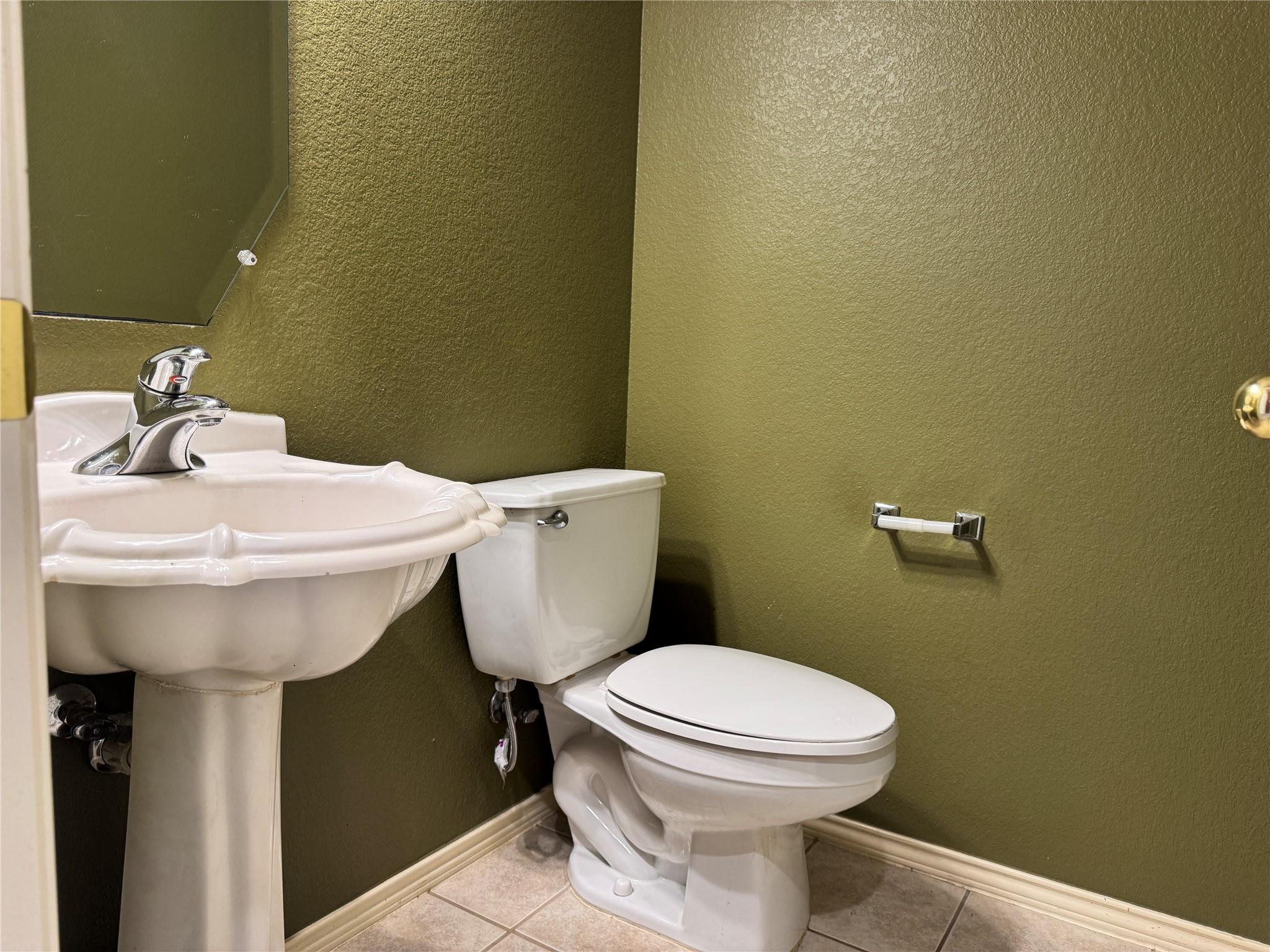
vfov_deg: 56.8
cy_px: 476
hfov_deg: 71.6
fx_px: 881
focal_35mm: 24
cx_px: 635
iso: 200
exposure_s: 1/60
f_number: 1.78
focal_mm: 6.76
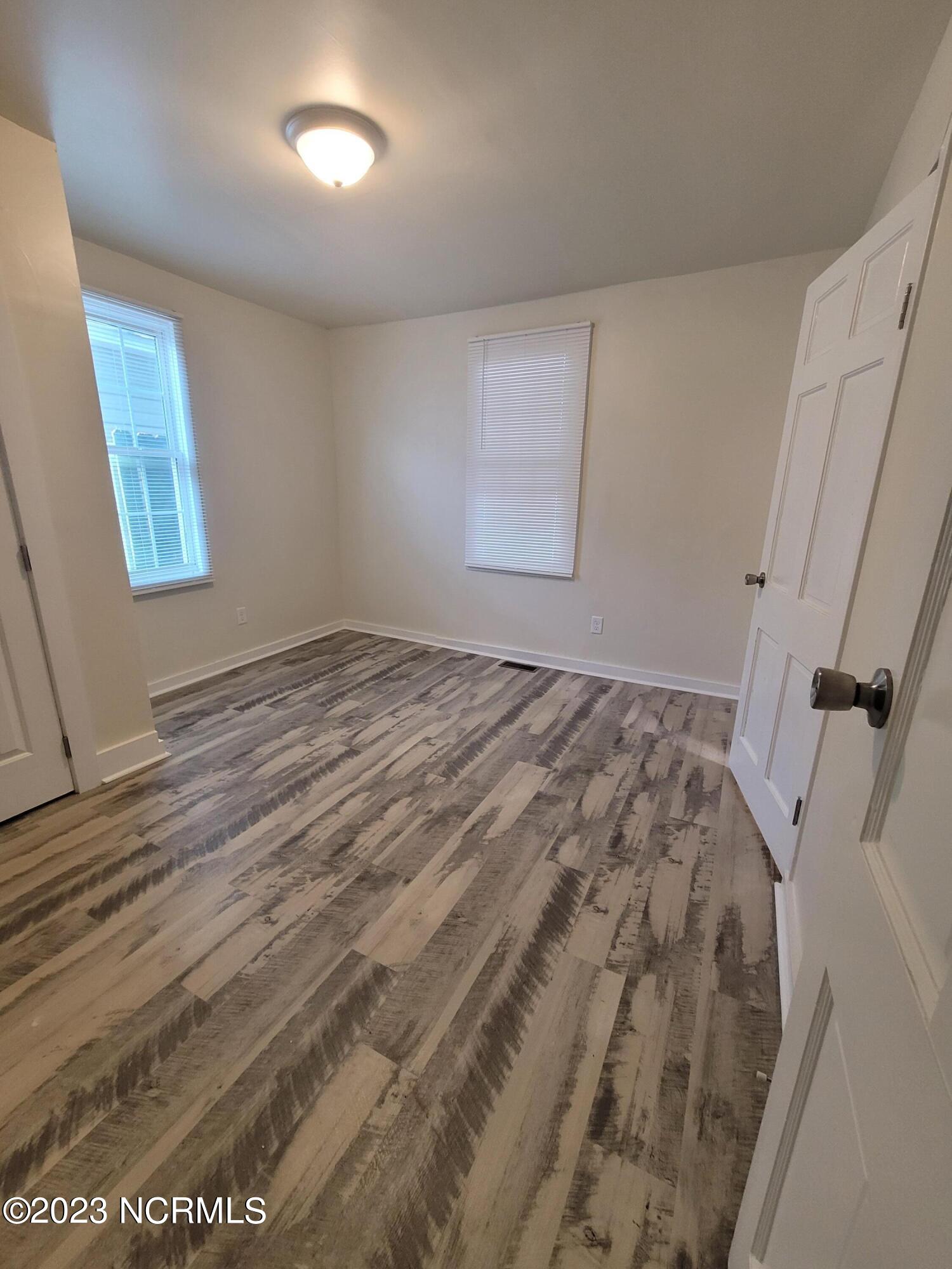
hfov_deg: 89.9
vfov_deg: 106.2
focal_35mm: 13
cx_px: 476
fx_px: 477
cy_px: 634
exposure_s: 1/60
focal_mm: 2.2
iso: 250
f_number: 2.2
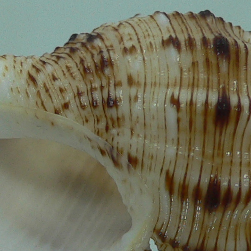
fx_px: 1083
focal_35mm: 132
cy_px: 244
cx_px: 134
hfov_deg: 13.2
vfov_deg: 13.1
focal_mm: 4.6
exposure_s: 1/60
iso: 80
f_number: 2.8
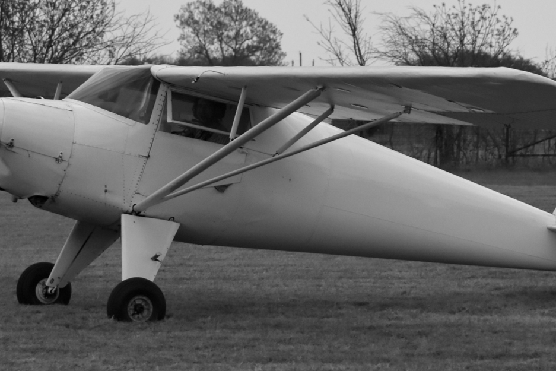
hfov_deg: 14.6
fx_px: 2176
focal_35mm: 141
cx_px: 312
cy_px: 205
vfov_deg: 9.7
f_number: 5.6
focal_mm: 55
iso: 500
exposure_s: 1/250
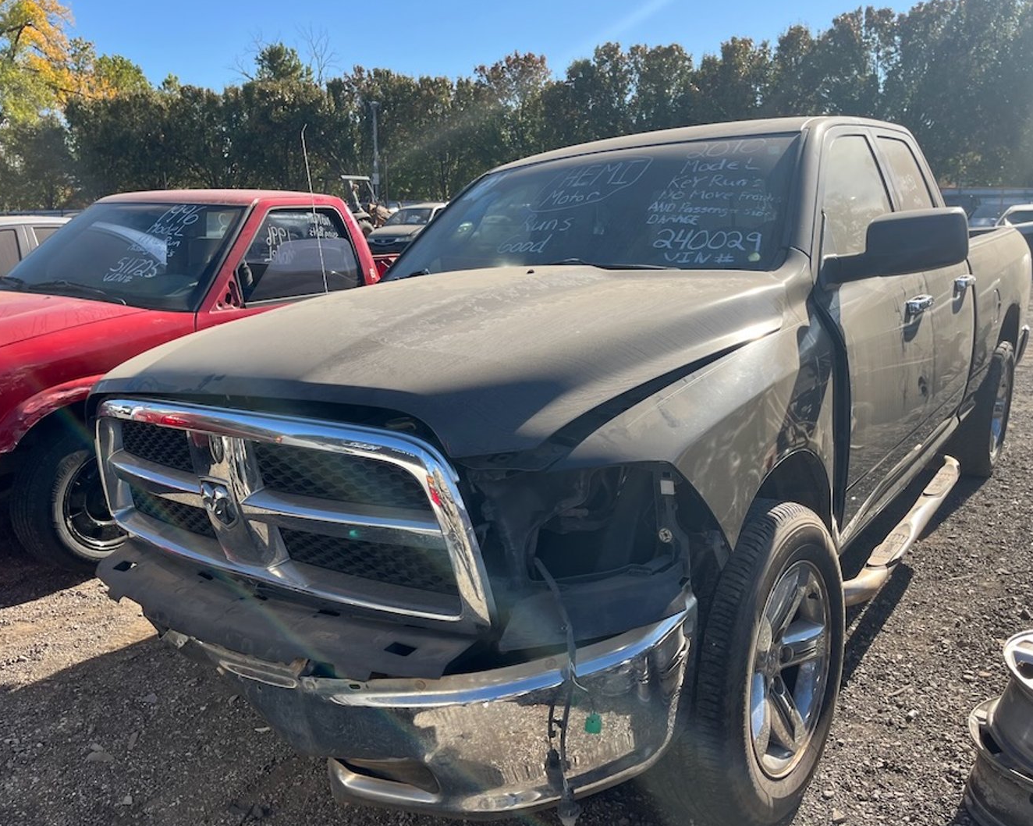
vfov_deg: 49.9
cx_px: 542
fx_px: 887
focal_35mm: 29
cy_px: 436
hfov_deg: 60.4
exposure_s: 1/1802
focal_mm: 5.1
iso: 50
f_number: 1.6
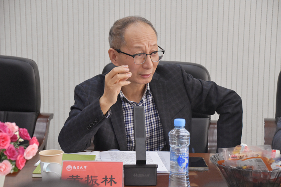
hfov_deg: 19.5
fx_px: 820
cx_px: 140
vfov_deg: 13.0
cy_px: 94
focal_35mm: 105
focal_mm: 70
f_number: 5
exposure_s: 1/250
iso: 3600
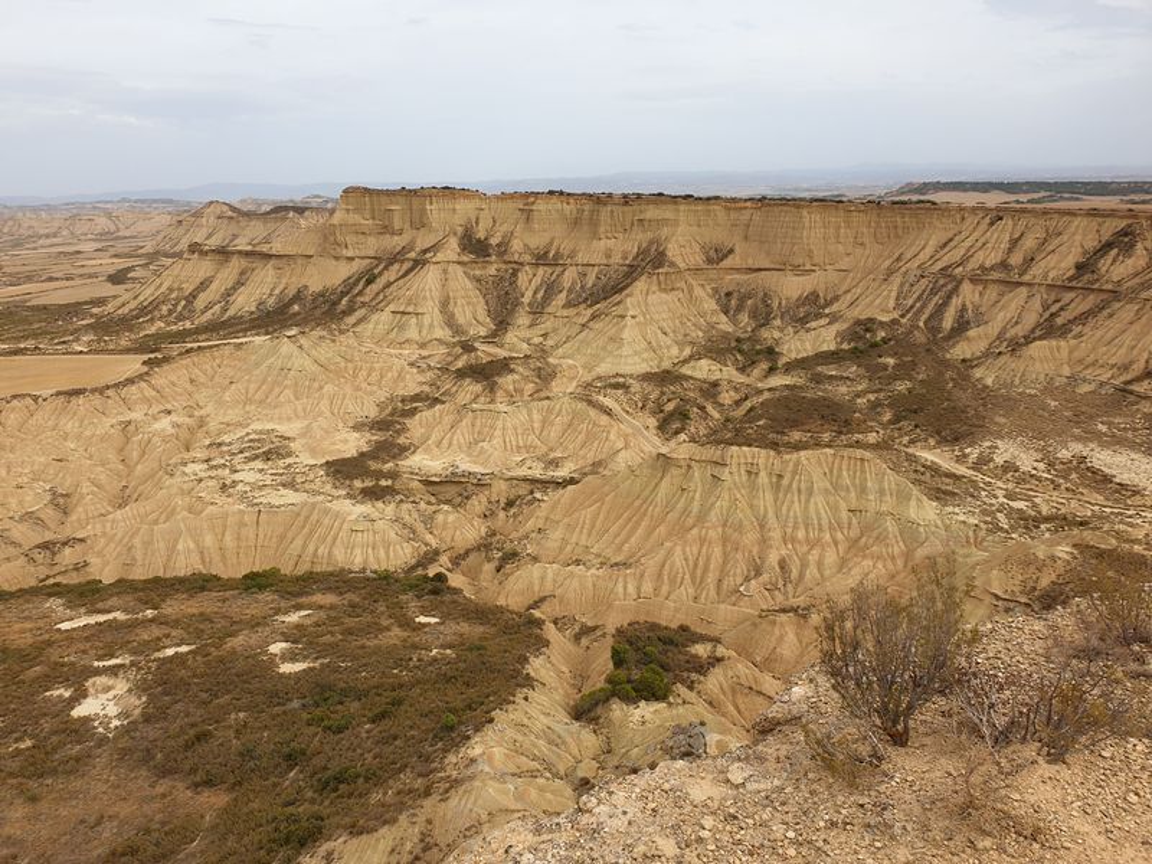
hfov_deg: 67.3
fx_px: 865
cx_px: 576
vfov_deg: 53.1
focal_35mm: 26
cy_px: 432
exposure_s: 1/1081
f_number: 2.4
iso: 50
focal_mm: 4.3
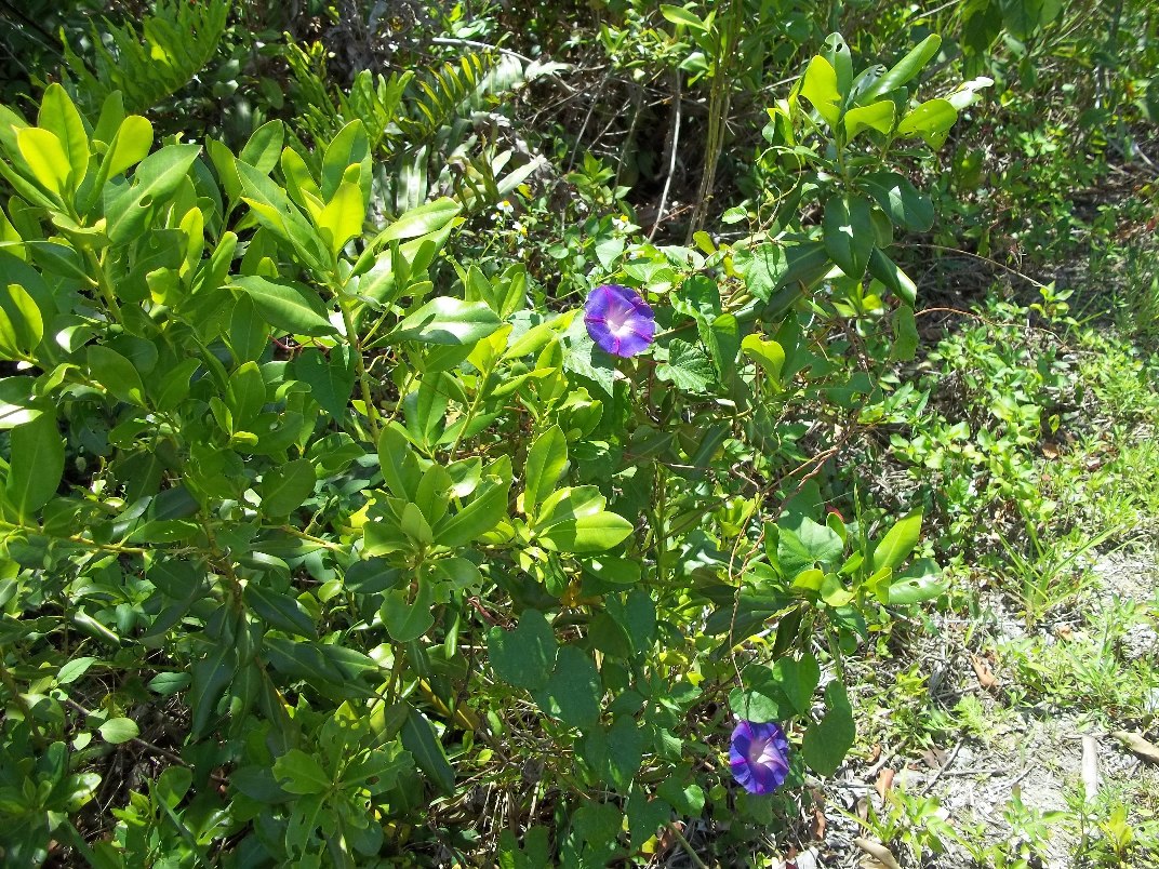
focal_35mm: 32
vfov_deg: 44.2
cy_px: 434
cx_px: 580
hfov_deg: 56.8
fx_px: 1071
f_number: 2.9
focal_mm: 5.7
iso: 64
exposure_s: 1/500
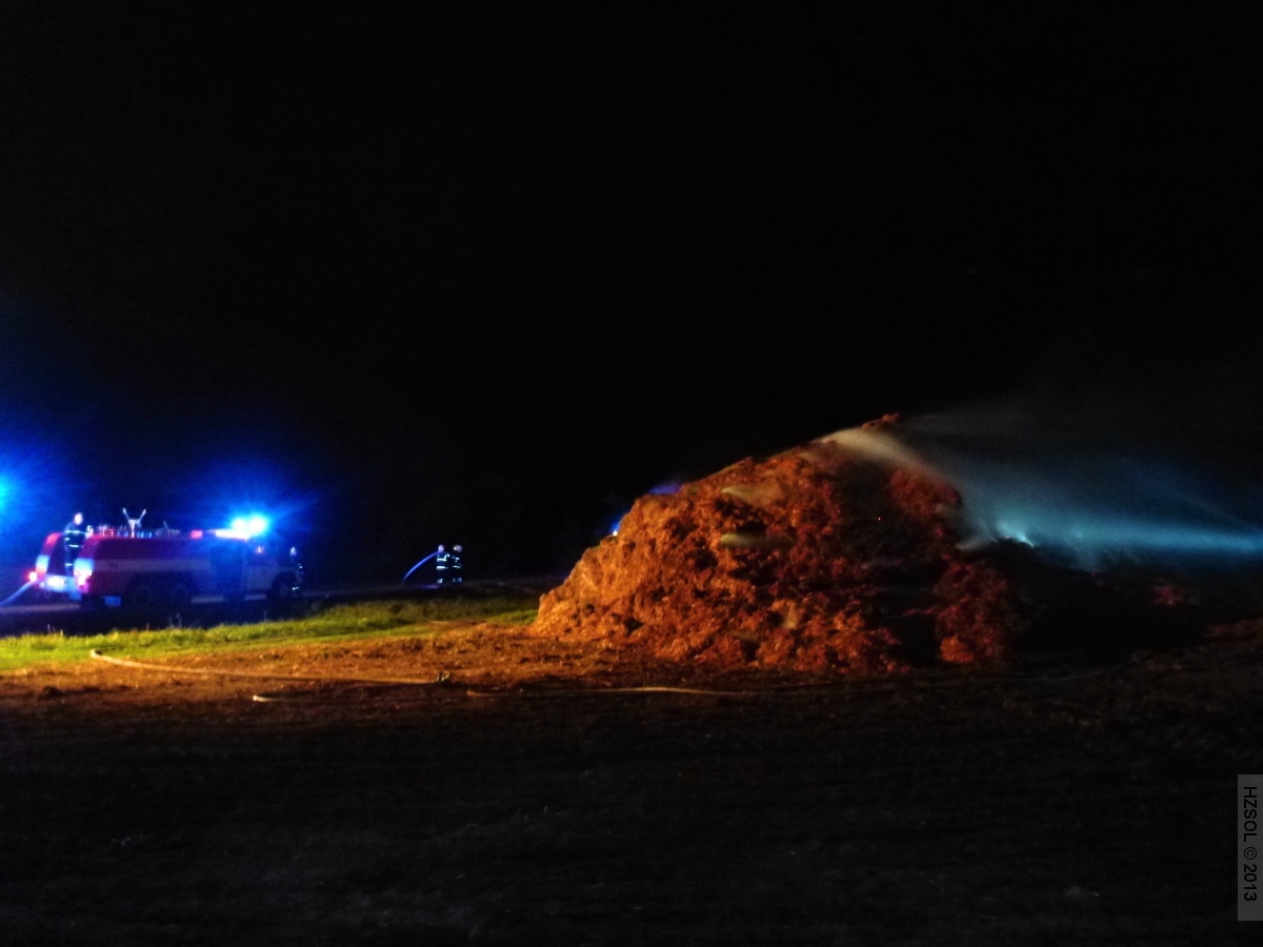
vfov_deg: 49.7
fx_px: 1022
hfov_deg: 63.4
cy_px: 474
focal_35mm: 28
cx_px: 632
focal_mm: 4.9
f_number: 3.3
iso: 800
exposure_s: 1/2
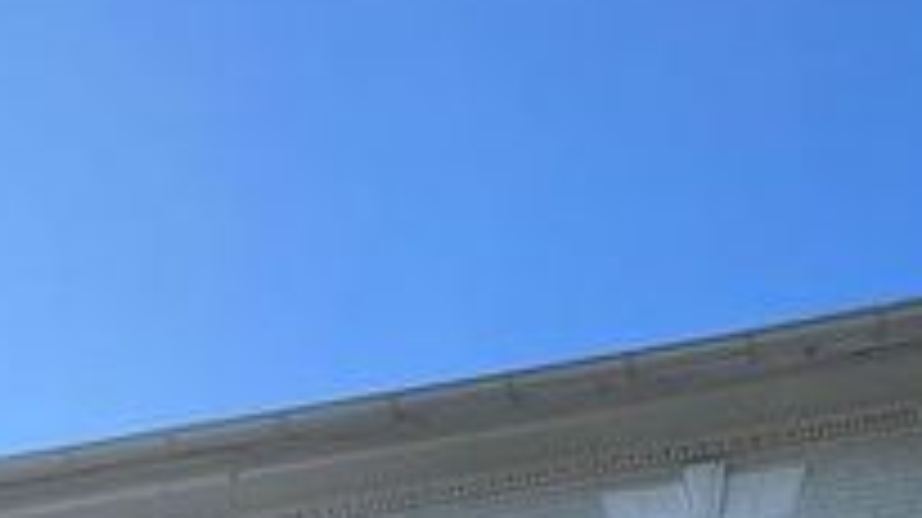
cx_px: 666
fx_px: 1124
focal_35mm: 46
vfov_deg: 14.9
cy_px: 1254
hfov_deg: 43.5
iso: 32
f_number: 1.8
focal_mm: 1.57
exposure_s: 1/791
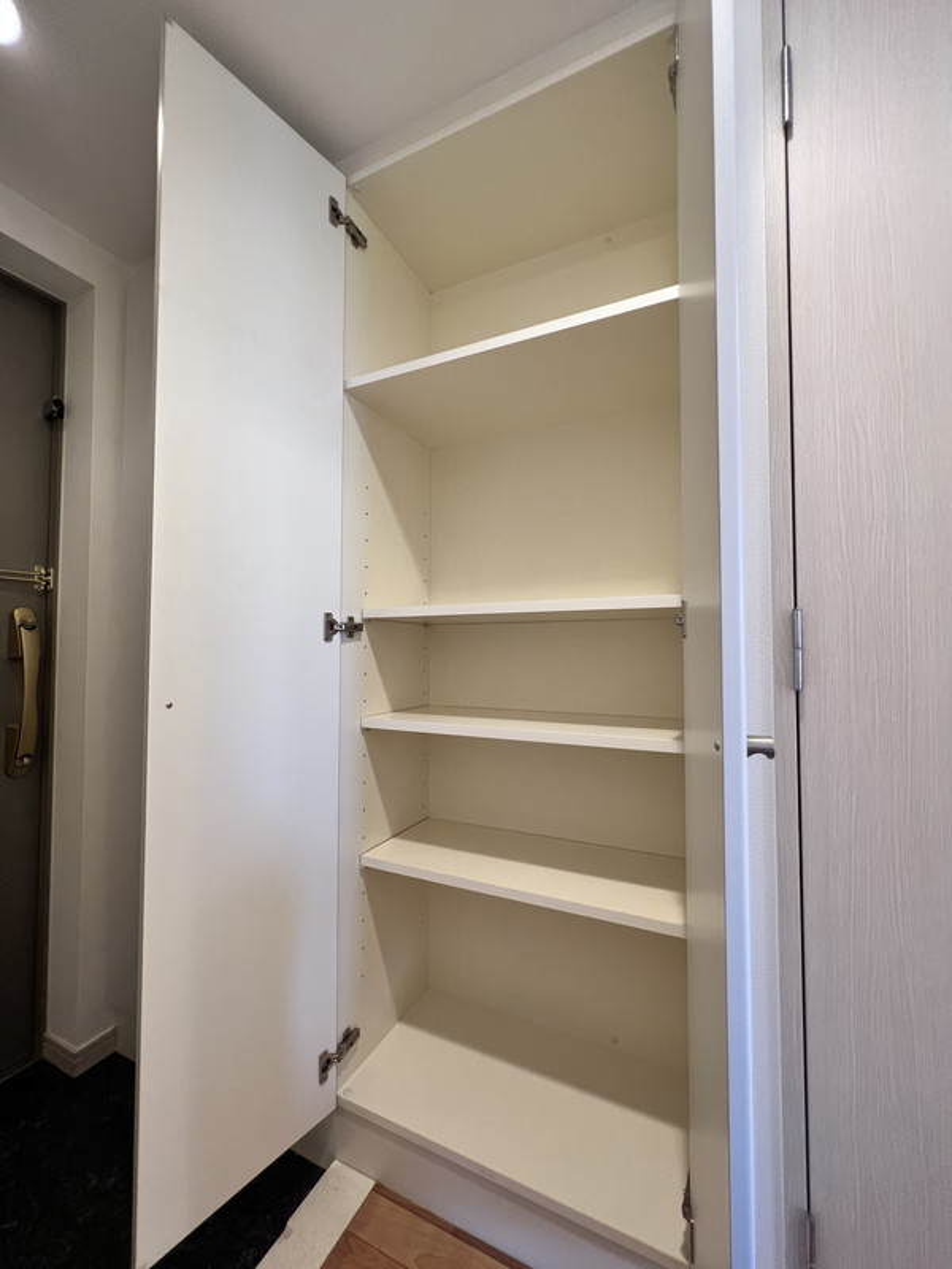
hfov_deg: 89.9
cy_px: 634
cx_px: 476
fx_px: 477
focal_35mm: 13
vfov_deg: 106.2
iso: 125
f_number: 1.8
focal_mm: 1.57
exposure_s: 1/100
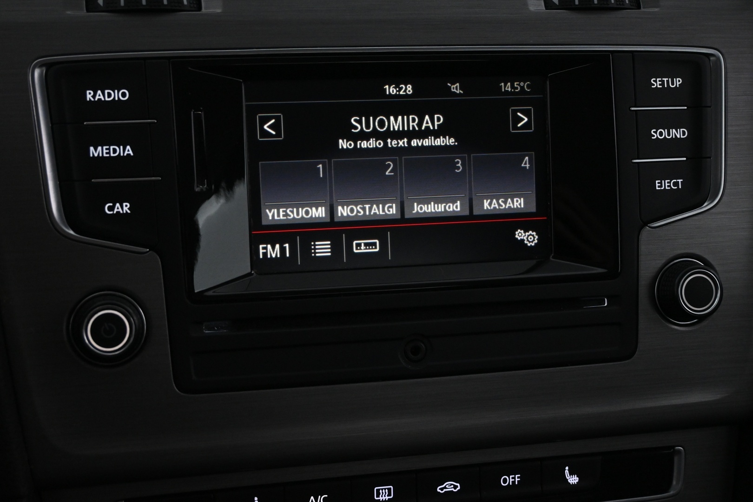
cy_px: 251
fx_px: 1098
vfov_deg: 25.8
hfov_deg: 37.9
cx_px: 376
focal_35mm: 52
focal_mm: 35
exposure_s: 1/60
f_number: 5.3
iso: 2800
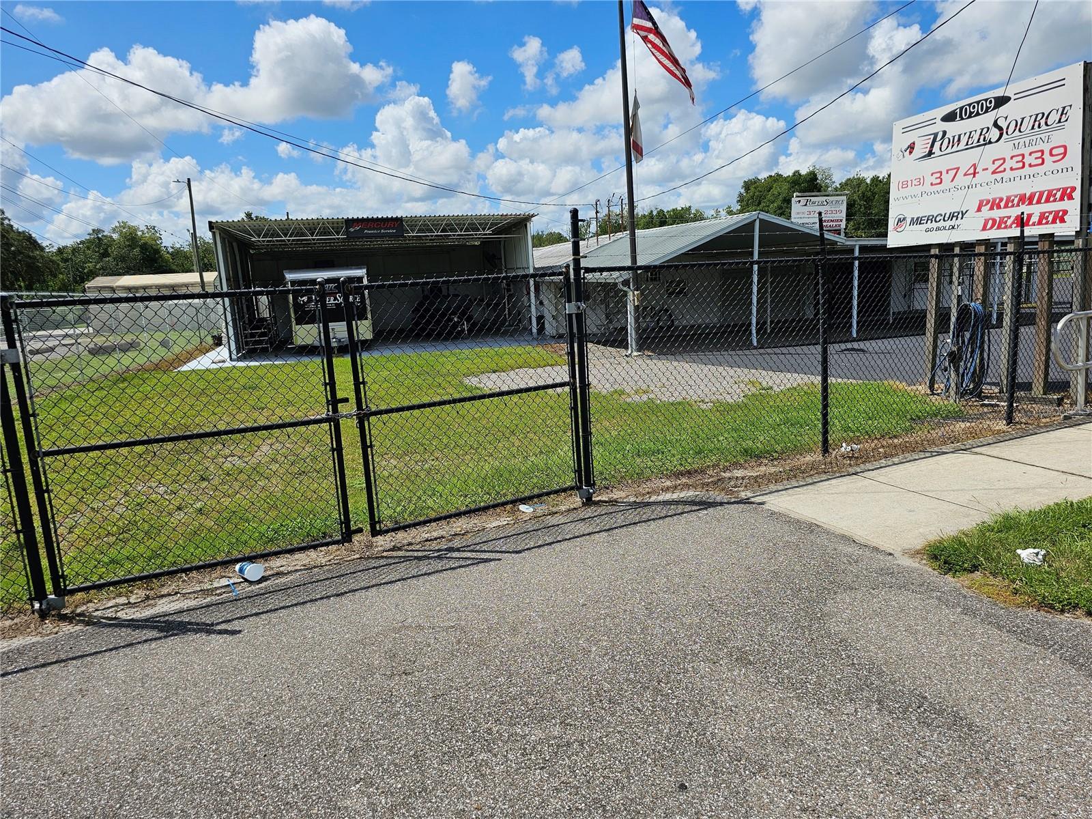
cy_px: 410
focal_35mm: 23
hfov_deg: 73.9
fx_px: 726
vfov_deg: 58.9
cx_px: 546
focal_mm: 6.3
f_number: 1.7
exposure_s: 1/1132
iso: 10
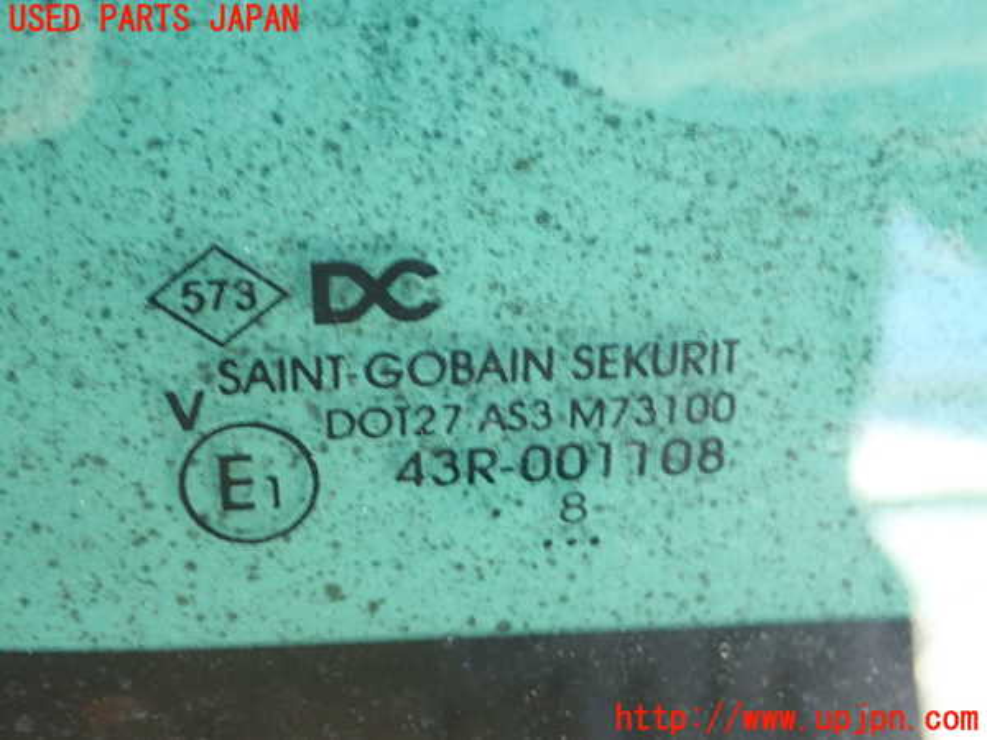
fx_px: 1511
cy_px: 370
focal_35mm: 53
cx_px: 494
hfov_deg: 36.2
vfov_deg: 27.5
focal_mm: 9.61
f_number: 3.4
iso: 800
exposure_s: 1/13
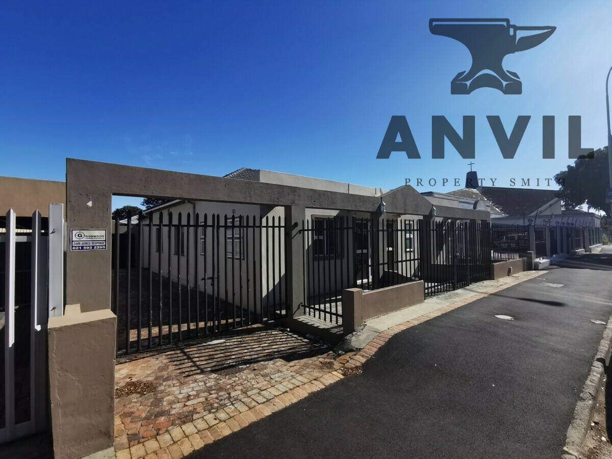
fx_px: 283
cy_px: 230
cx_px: 306
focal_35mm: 16
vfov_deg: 78.1
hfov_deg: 94.5
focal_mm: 2.35
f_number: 2.2
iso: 50
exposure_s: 1/1399
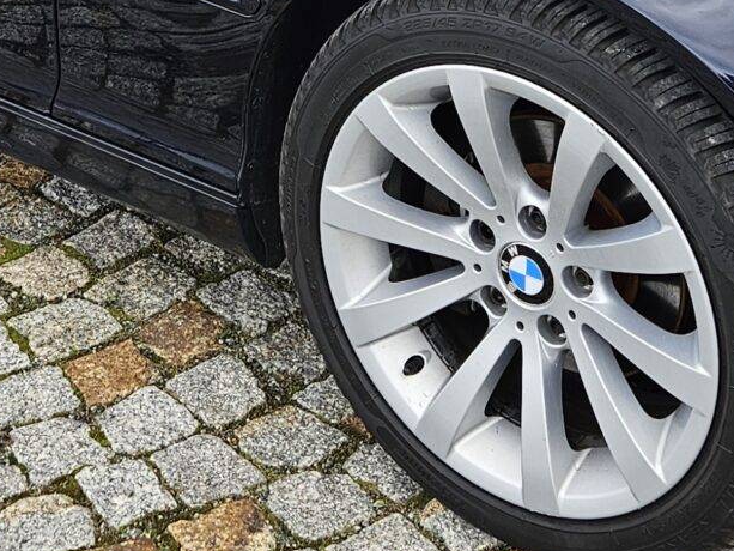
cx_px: 292
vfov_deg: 14.3
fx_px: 2036
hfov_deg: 20.4
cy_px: -297
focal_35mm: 96
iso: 25
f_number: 1.8
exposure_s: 1/225
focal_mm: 5.4
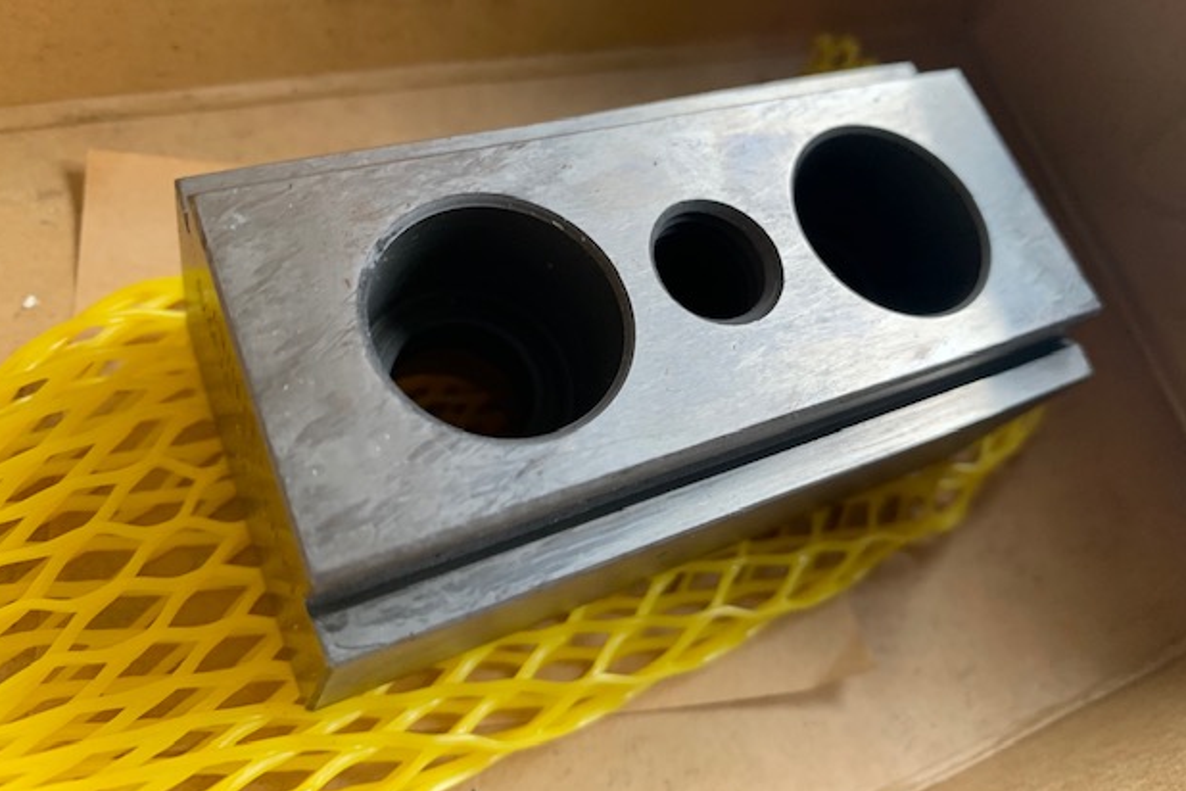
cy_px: 353
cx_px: 605
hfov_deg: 65.5
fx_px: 922
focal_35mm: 28
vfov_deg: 46.3
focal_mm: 4.25
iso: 100
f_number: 1.8
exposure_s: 1/60
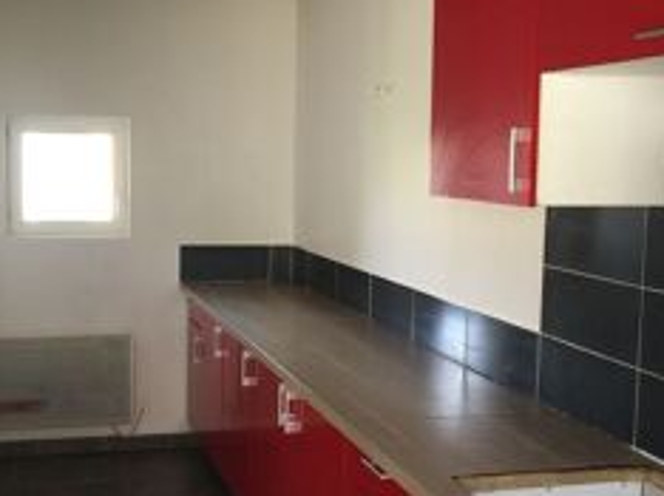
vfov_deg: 27.4
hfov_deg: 36.2
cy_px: 288
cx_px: 312
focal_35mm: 53
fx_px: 1016
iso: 64
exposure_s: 1/17
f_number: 2.2
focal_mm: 4.15
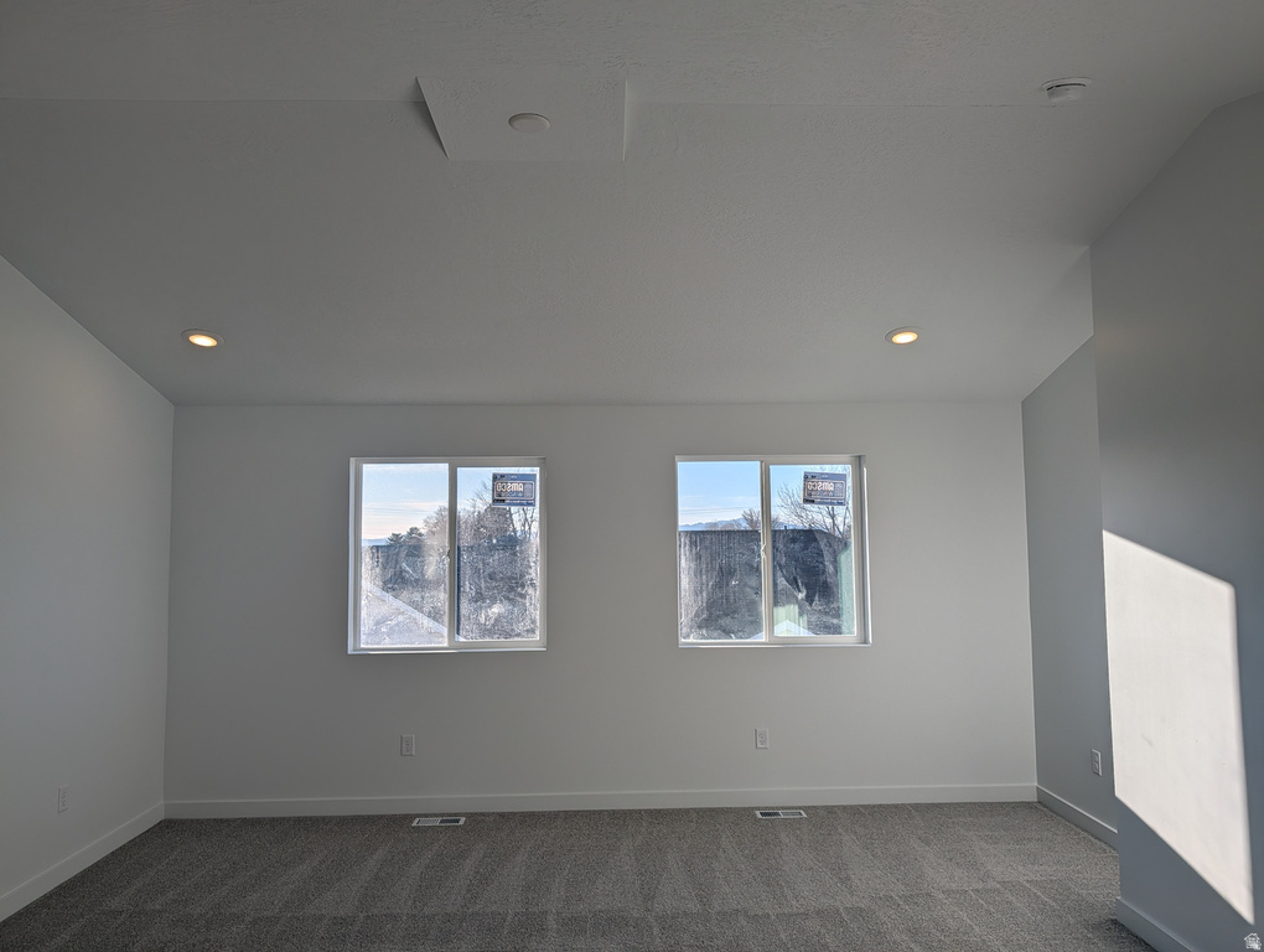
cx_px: 632
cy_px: 476
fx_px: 878
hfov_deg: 71.5
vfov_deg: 56.9
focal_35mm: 24
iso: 22
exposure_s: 1/929
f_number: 1.68
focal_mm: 6.9
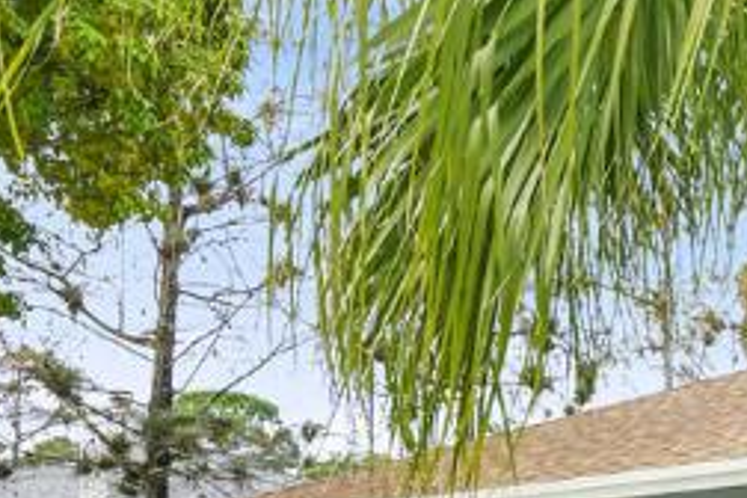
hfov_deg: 22.2
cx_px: 1156
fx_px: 1515
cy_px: 655
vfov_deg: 17.5
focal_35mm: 73
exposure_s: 1/640
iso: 800
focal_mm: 16
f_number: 8
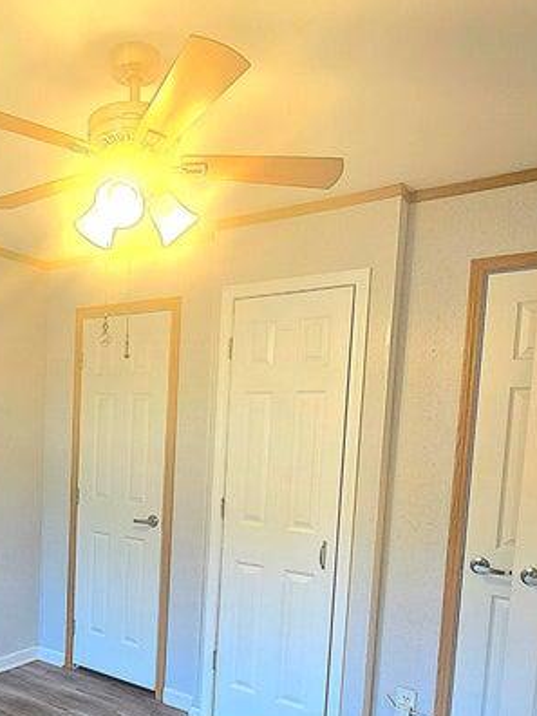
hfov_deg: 48.0
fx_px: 579
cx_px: 138
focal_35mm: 28
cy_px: 506
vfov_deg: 61.1
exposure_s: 1/60.2
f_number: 2.2
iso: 100
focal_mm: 2.2
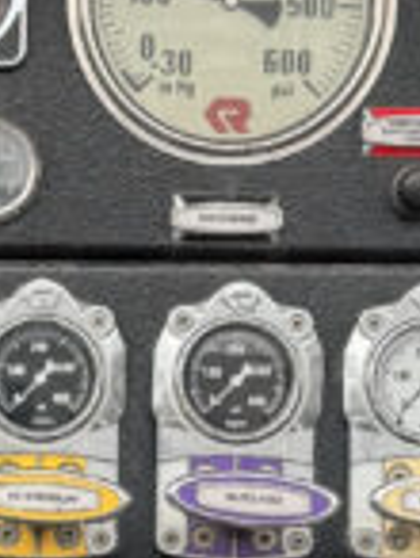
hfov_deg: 8.8
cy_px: 592
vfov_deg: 11.6
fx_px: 2710
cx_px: -4
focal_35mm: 168
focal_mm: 6.76
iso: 80
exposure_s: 1/347
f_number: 1.78
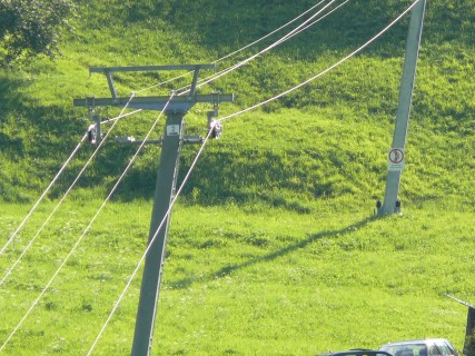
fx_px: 10138
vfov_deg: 2.0
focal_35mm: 739
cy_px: 126
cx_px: 309
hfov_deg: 2.7
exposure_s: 1/250
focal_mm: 83.2
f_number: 5.6
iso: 100
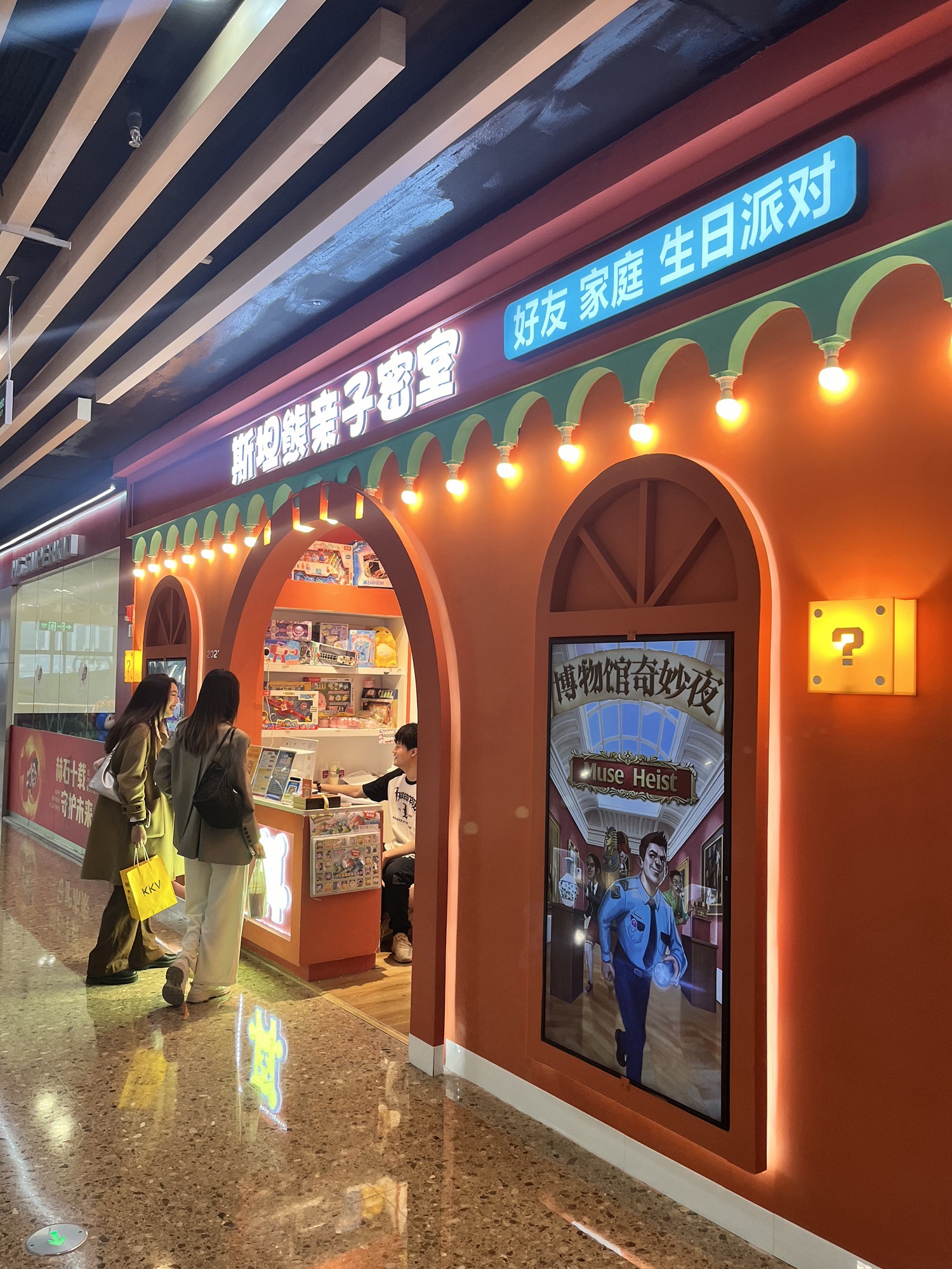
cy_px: 634
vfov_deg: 67.3
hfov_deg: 53.1
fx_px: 953
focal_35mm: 26
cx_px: 476
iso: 80
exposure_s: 1/100
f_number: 1.6
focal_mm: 5.1
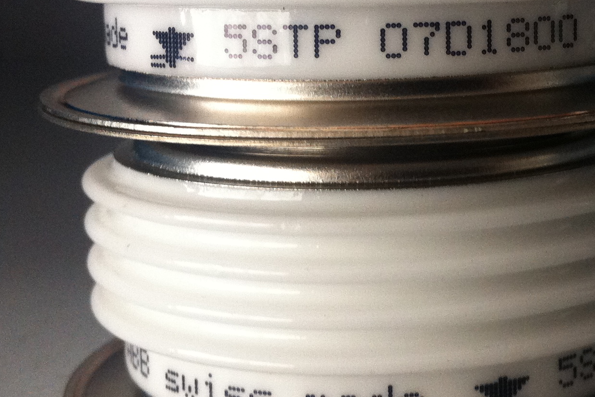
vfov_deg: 17.9
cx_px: 461
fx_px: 1256
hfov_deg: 26.3
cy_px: 143
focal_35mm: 76
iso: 160
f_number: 2.8
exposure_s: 1/15
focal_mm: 3.85
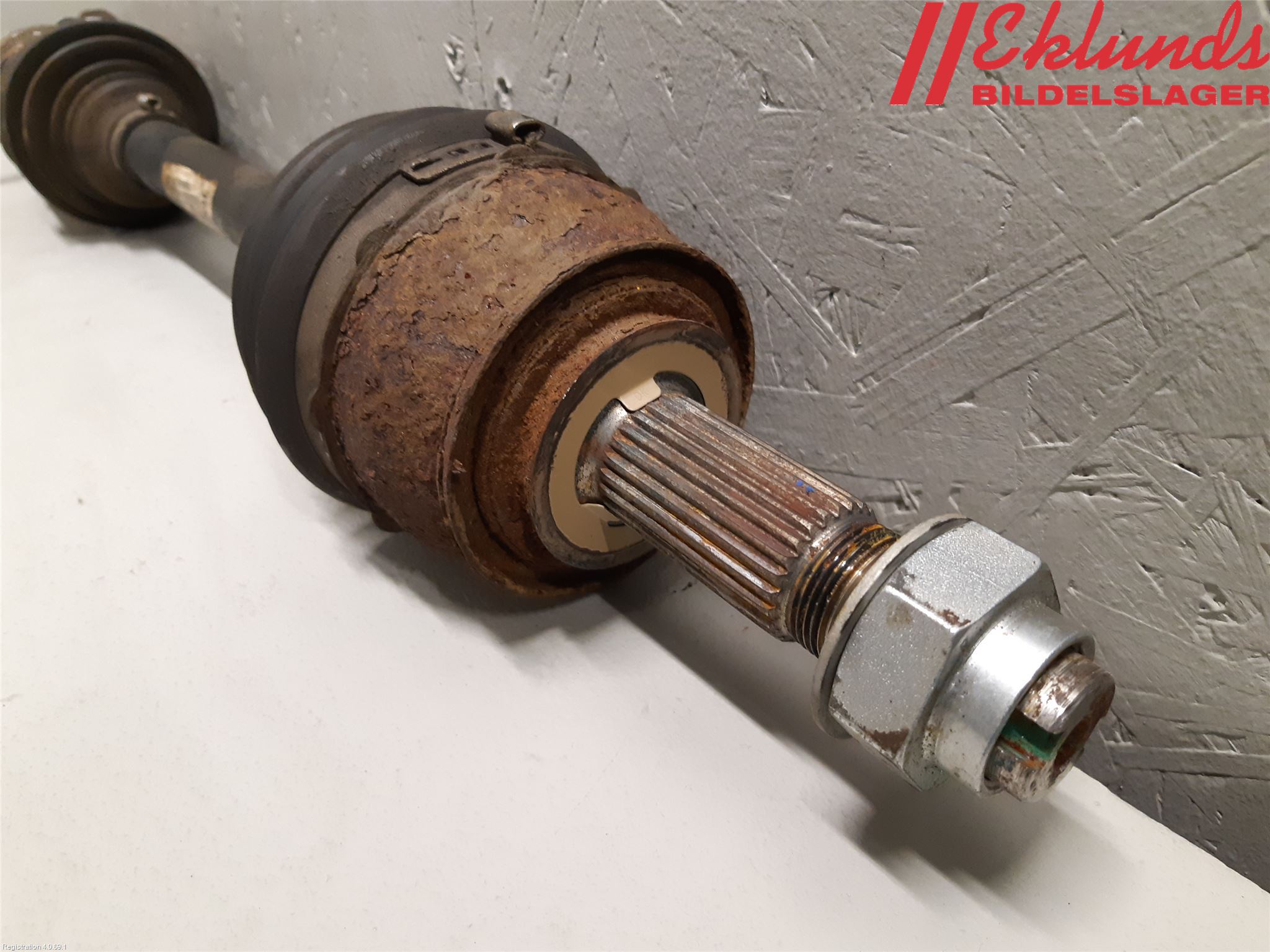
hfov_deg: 67.3
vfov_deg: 53.1
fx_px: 954
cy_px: 476
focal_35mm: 26
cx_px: 635
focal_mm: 3.93
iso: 200
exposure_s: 1/33
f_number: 1.7
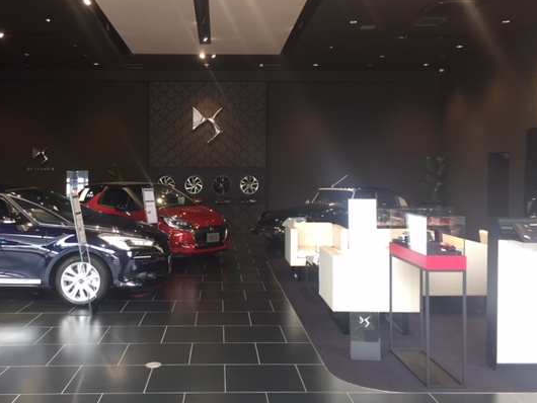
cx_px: 224
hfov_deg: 52.4
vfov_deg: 40.7
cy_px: 184
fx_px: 543
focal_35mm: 35
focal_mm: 4.15
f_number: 2.2
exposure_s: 1/30
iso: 50
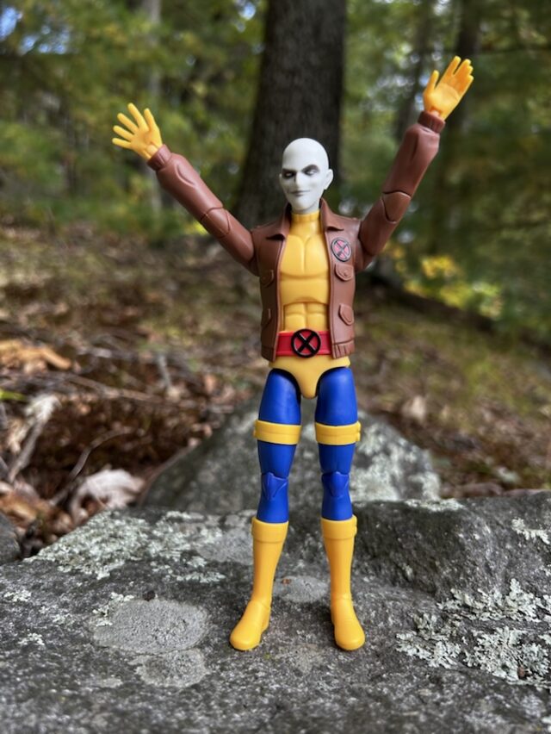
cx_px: 276
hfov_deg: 53.1
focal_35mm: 26
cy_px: 367
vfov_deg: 67.3
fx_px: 551
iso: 50
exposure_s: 1/604
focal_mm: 5.7
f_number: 1.5
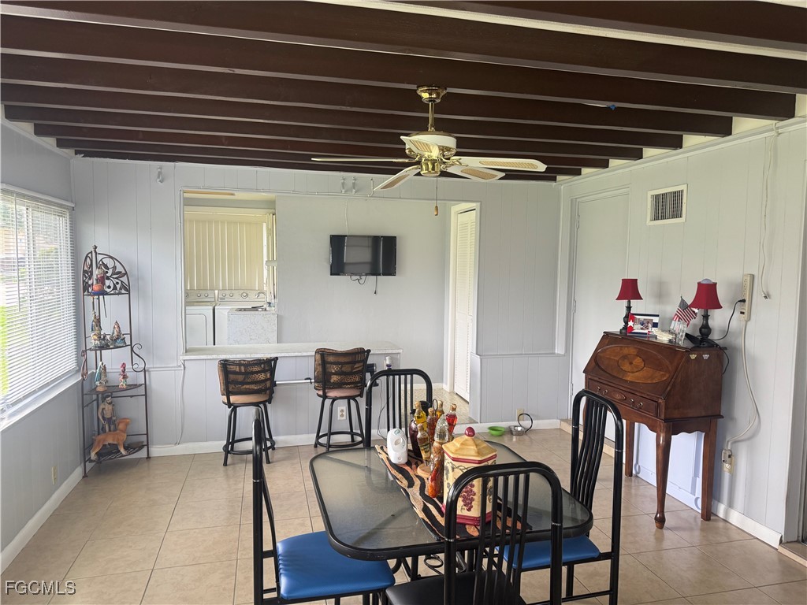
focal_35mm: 24
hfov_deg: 71.6
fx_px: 560
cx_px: 404
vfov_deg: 56.8
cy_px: 302
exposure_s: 1/121
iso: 160
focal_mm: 6.76
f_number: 1.78
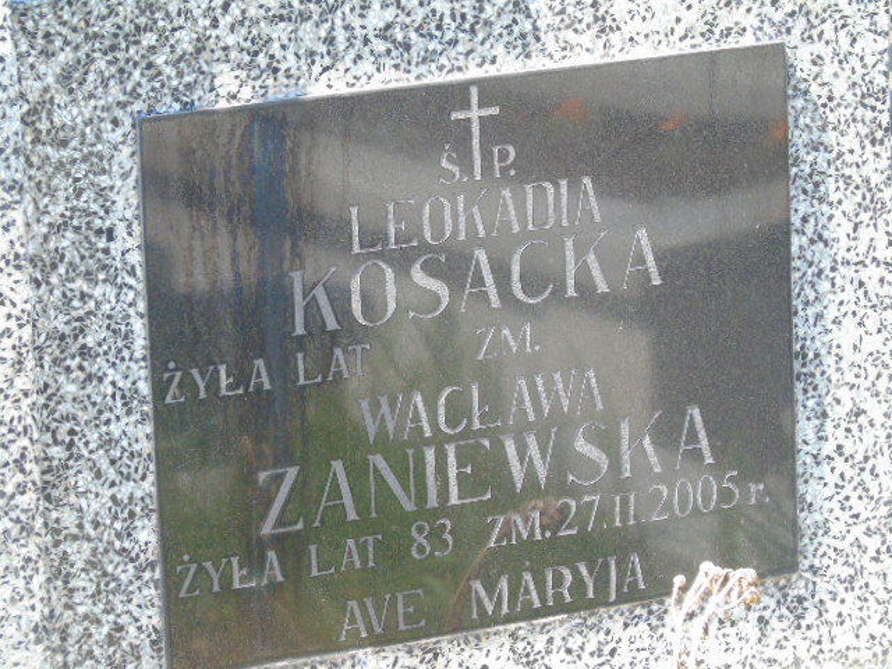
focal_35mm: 186
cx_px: 446
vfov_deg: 8.0
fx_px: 4793
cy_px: 334
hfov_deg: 10.6
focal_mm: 33
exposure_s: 1/125
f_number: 5
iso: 250
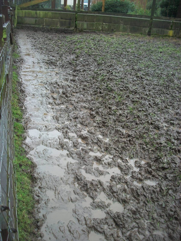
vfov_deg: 56.8
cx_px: 90
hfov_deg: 44.2
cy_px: 120
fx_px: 223
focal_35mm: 32
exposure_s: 1/30
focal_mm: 5.7
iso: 144
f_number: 2.9
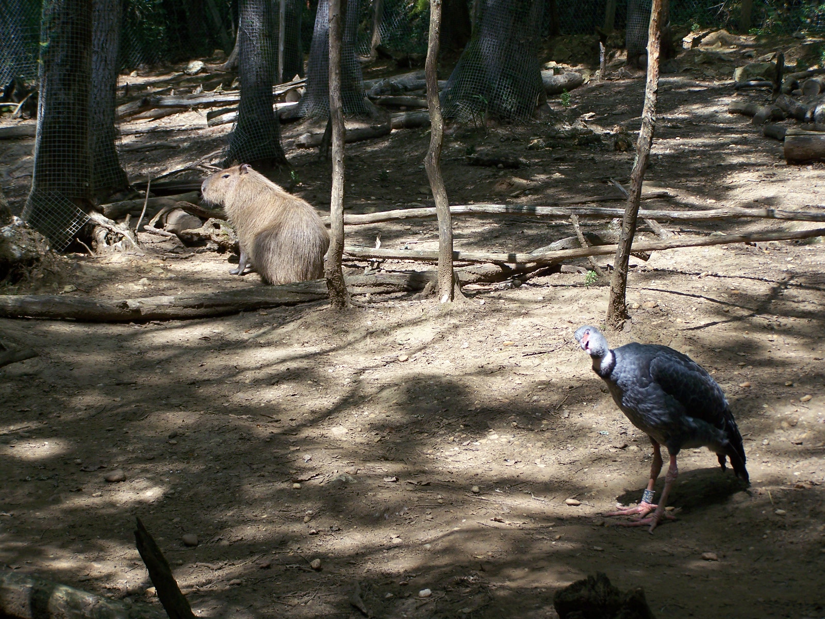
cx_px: 412
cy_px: 310
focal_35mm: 82
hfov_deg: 23.8
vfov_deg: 18.0
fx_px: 1954
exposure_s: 1/200
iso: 64
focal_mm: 13.7
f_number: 3.2
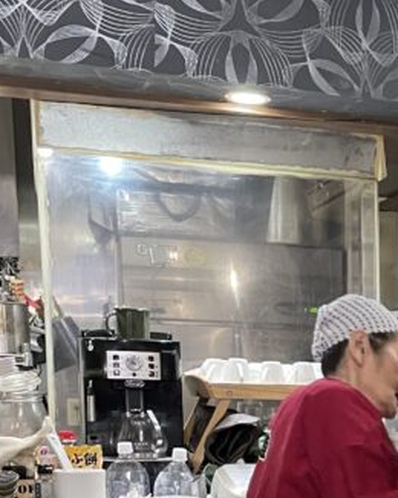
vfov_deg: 22.2
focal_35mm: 80
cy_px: 576
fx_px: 1178
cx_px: 550
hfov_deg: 17.7
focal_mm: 4.2
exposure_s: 1/25
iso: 500
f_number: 1.6
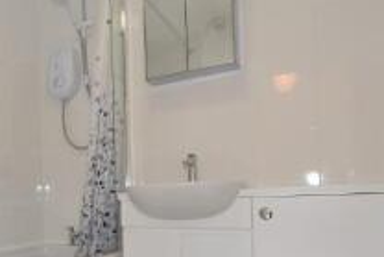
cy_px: 201
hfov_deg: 56.0
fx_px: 342
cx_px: 100
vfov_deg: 39.8
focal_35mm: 32
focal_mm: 14
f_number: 4.5
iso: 200
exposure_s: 1/80
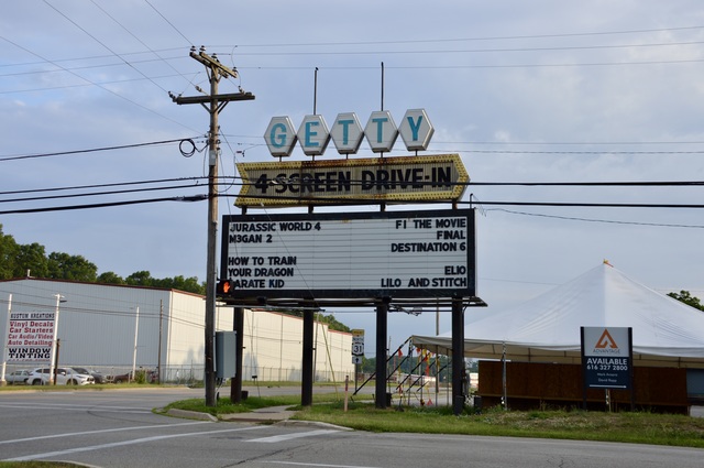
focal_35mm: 45
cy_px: 234
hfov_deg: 43.7
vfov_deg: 29.8
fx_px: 879
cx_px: 352
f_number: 6.3
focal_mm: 30
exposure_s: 1/160
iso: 100
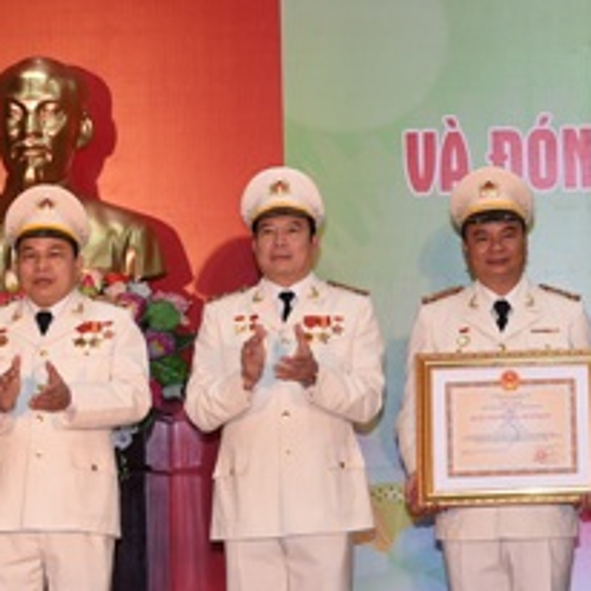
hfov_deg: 11.5
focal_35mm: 149
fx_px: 2878
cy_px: 230
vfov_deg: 11.7
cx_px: 668
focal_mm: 48
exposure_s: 1/125
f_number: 5
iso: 1250
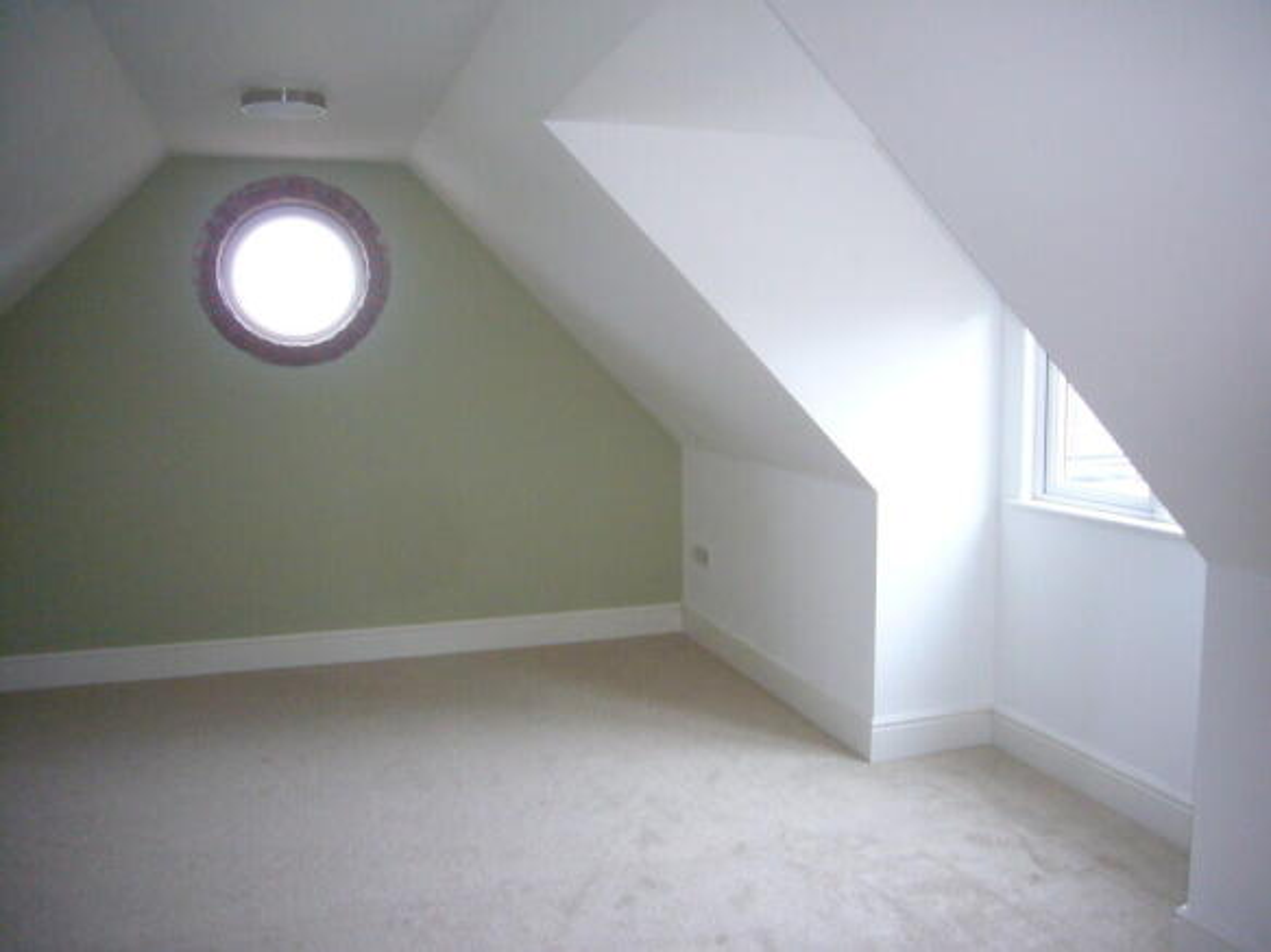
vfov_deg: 49.7
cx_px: 636
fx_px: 1028
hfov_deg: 63.5
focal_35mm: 28
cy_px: 476
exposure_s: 1/30
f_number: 2.8
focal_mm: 4.6
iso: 250
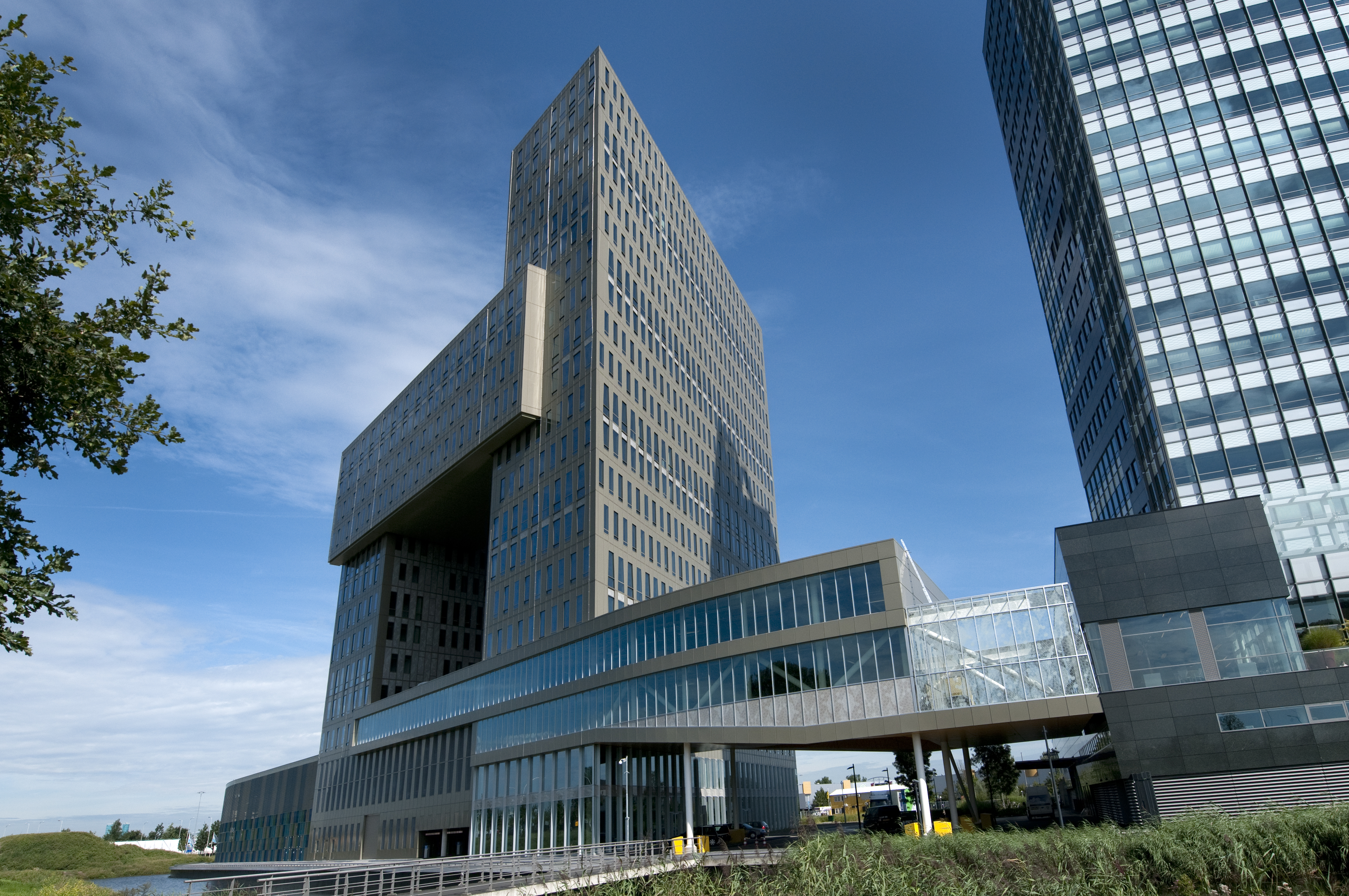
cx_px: 674
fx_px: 786
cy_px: 448
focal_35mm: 21
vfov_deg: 59.4
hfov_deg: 81.3
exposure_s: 1/1250
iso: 160
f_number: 6.3
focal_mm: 14
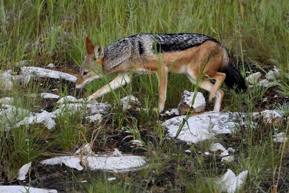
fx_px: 1927
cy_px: 96
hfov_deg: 8.6
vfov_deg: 5.7
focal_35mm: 240
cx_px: 144
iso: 800
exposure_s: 1/320
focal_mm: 240
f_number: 5
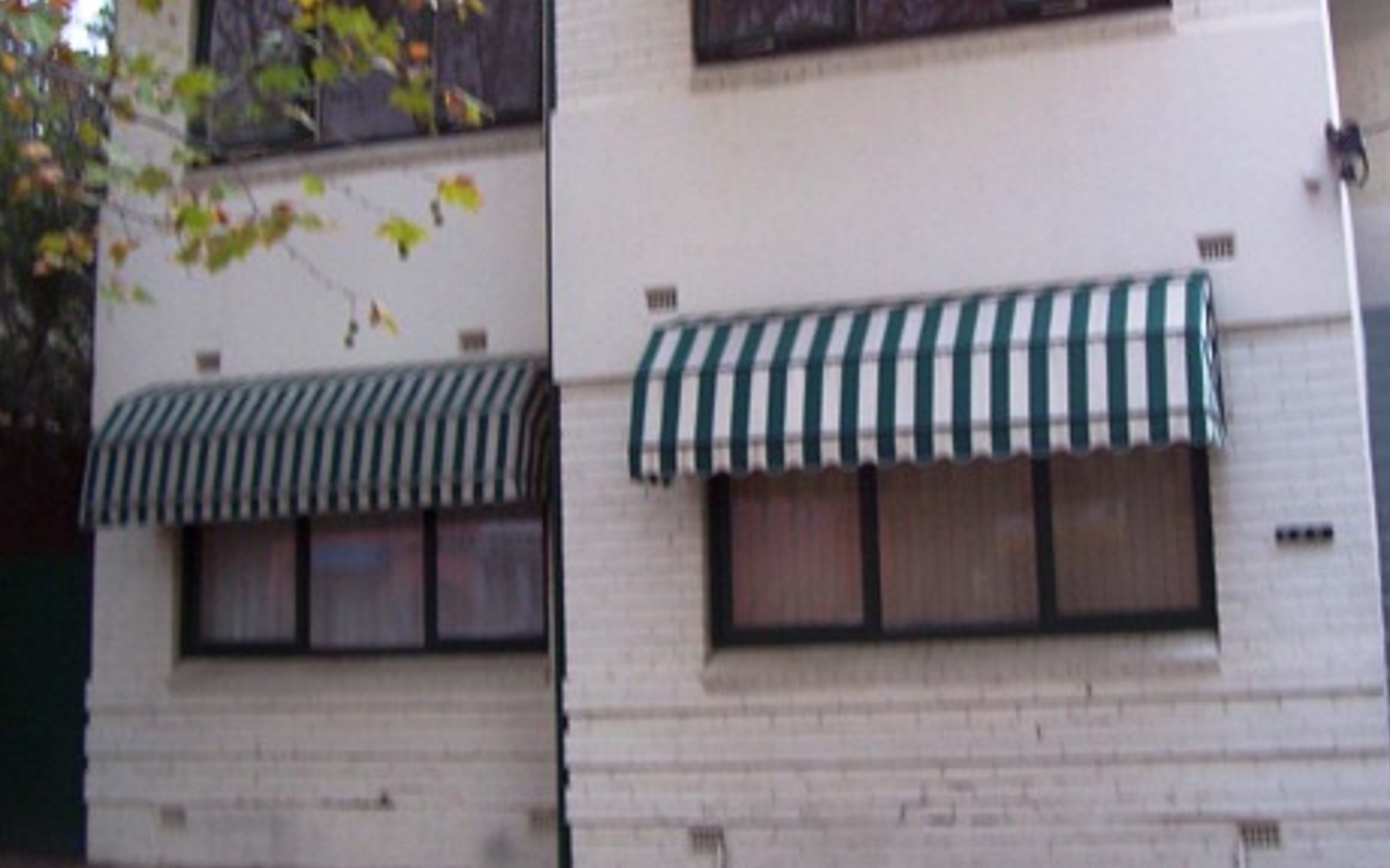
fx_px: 1894
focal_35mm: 50
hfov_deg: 40.2
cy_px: 166
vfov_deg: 25.4
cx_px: 775
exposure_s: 1/15
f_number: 2.7
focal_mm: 5.6
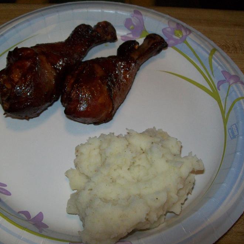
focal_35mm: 41
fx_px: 327
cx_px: 95
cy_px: 124
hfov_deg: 40.7
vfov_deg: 40.9
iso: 160
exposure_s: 1/60
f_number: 2.7
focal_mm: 6.1
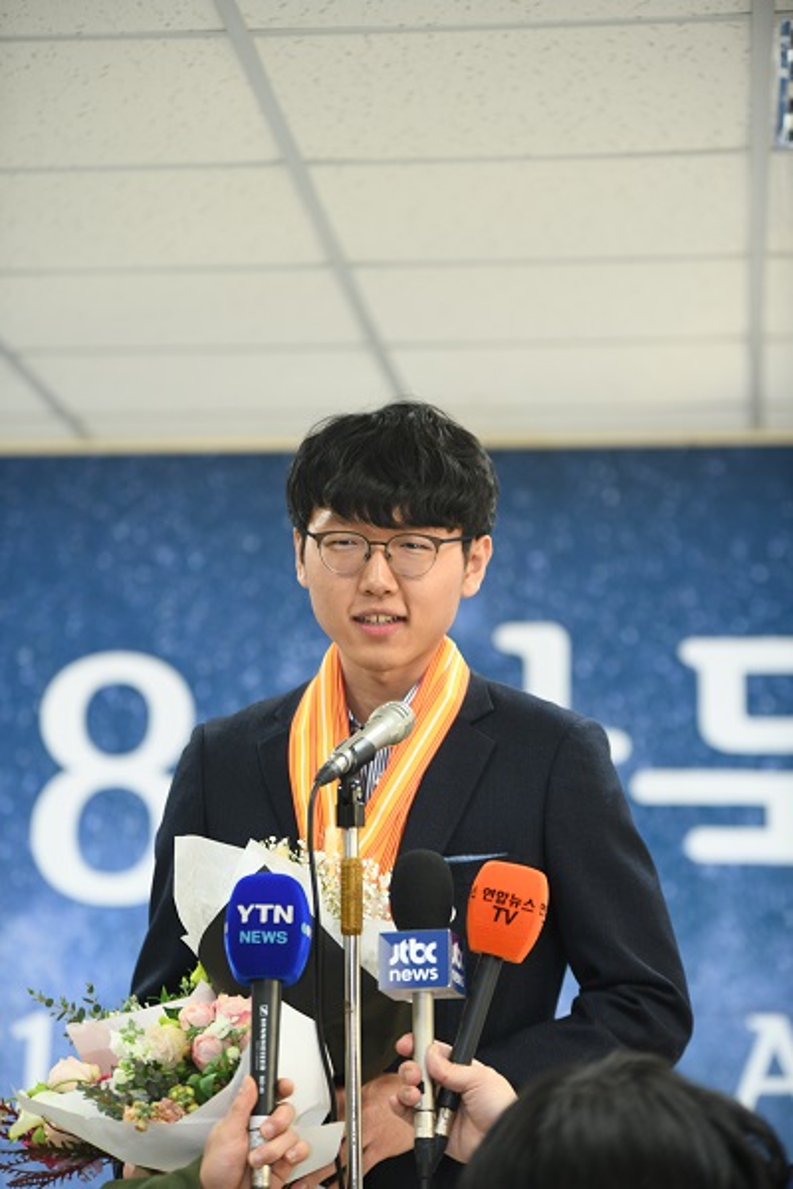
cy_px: 594
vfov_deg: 15.8
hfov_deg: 10.5
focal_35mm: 130
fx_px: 4295
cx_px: 396
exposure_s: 1/60
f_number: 2.8
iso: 200
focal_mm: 130
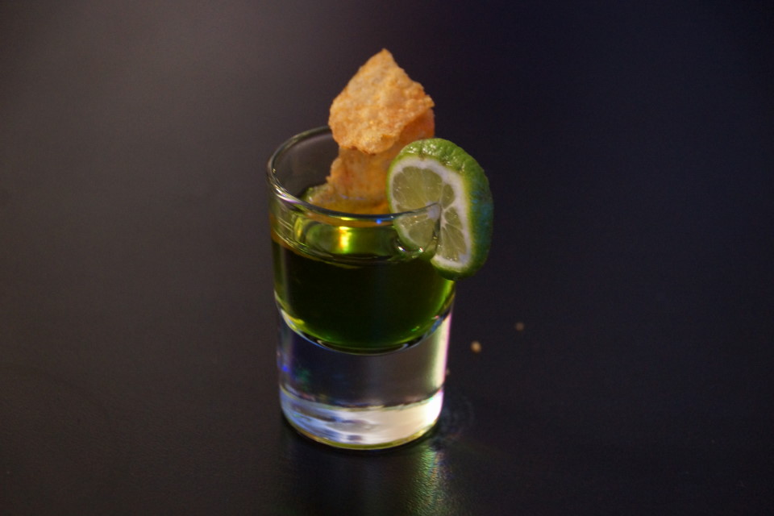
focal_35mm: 128
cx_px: 387
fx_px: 2741
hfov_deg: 16.1
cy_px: 258
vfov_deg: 10.8
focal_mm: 85
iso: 1600
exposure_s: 1/13
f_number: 5.6
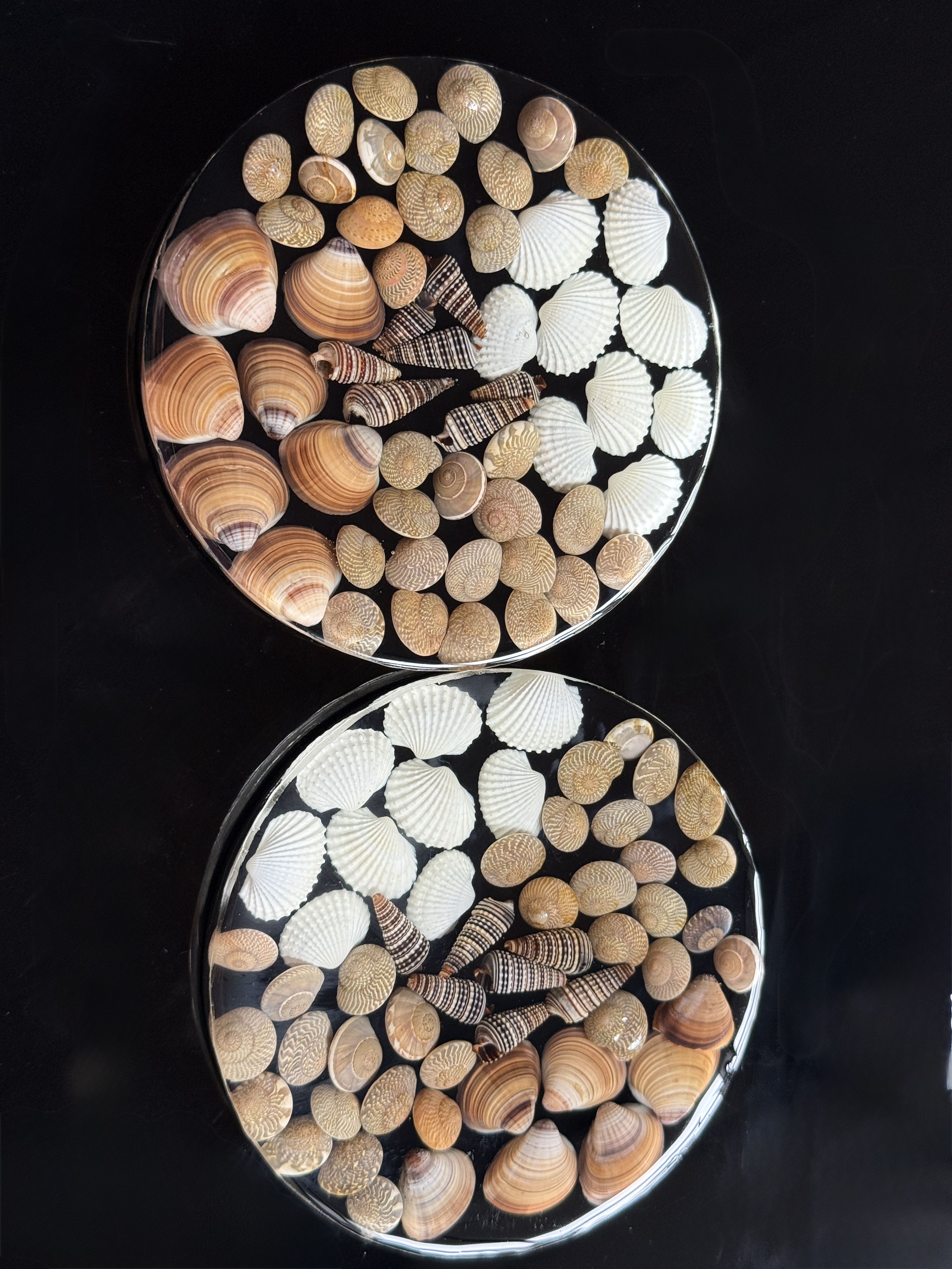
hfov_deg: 30.3
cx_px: 476
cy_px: 634
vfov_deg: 39.7
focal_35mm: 48
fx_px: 1760
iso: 100
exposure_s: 1/60
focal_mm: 6.76
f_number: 1.78
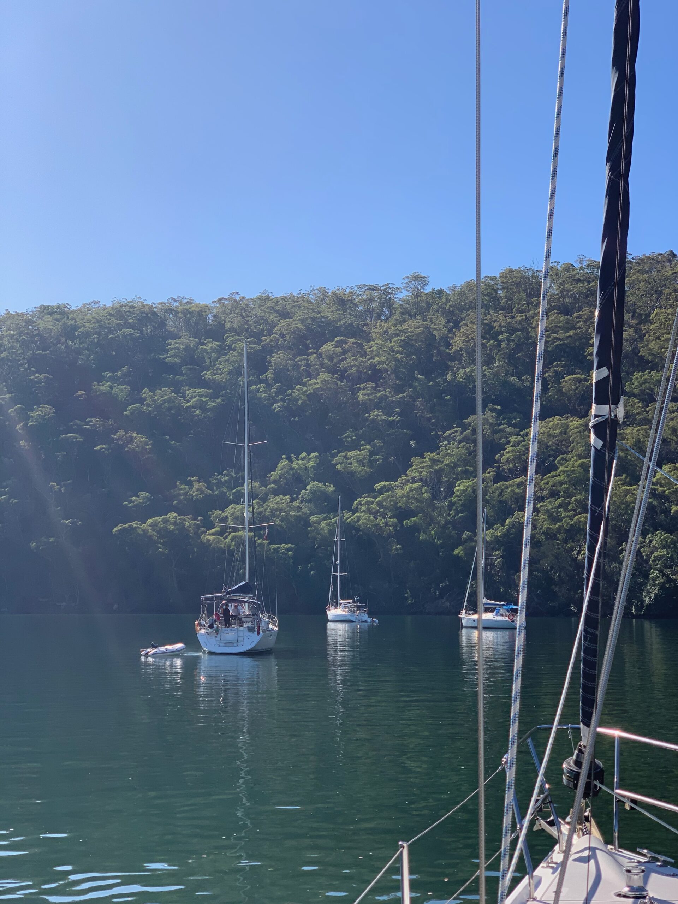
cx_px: 339
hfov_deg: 28.0
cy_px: 452
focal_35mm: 52
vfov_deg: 36.8
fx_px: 1358
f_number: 2.4
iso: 16
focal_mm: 6
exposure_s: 1/826
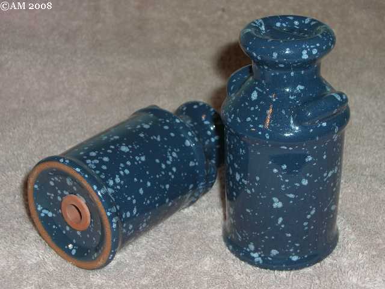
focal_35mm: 66
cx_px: 192
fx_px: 734
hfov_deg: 29.4
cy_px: 144
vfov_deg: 22.3
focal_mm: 13.7
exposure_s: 1/30
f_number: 7.6
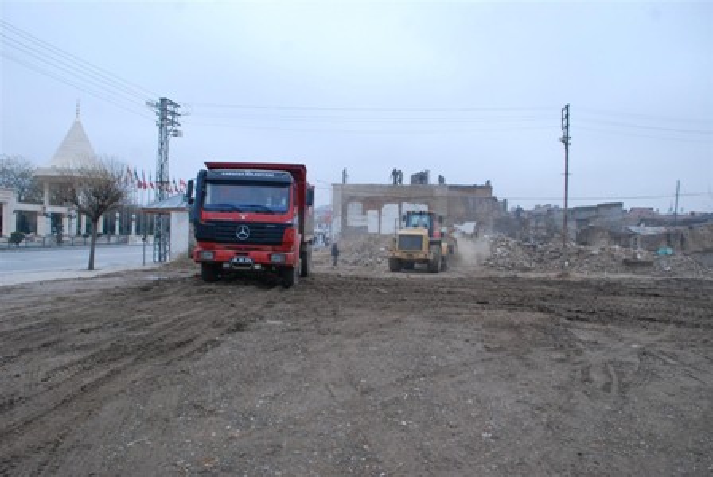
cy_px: 238
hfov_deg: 67.3
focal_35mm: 27
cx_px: 356
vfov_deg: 48.1
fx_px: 535
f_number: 6.3
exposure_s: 1/160
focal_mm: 18
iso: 800
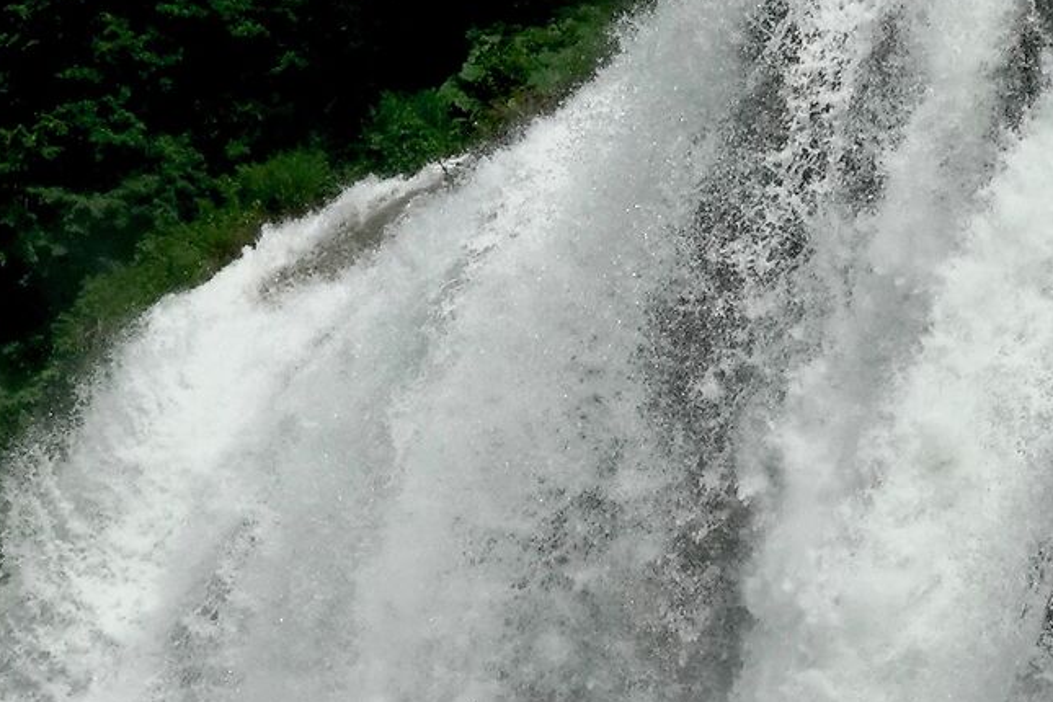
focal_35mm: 134
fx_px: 3919
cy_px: 684
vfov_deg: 10.2
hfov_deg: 15.3
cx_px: 635
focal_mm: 13.31
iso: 160
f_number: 11
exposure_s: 1/640
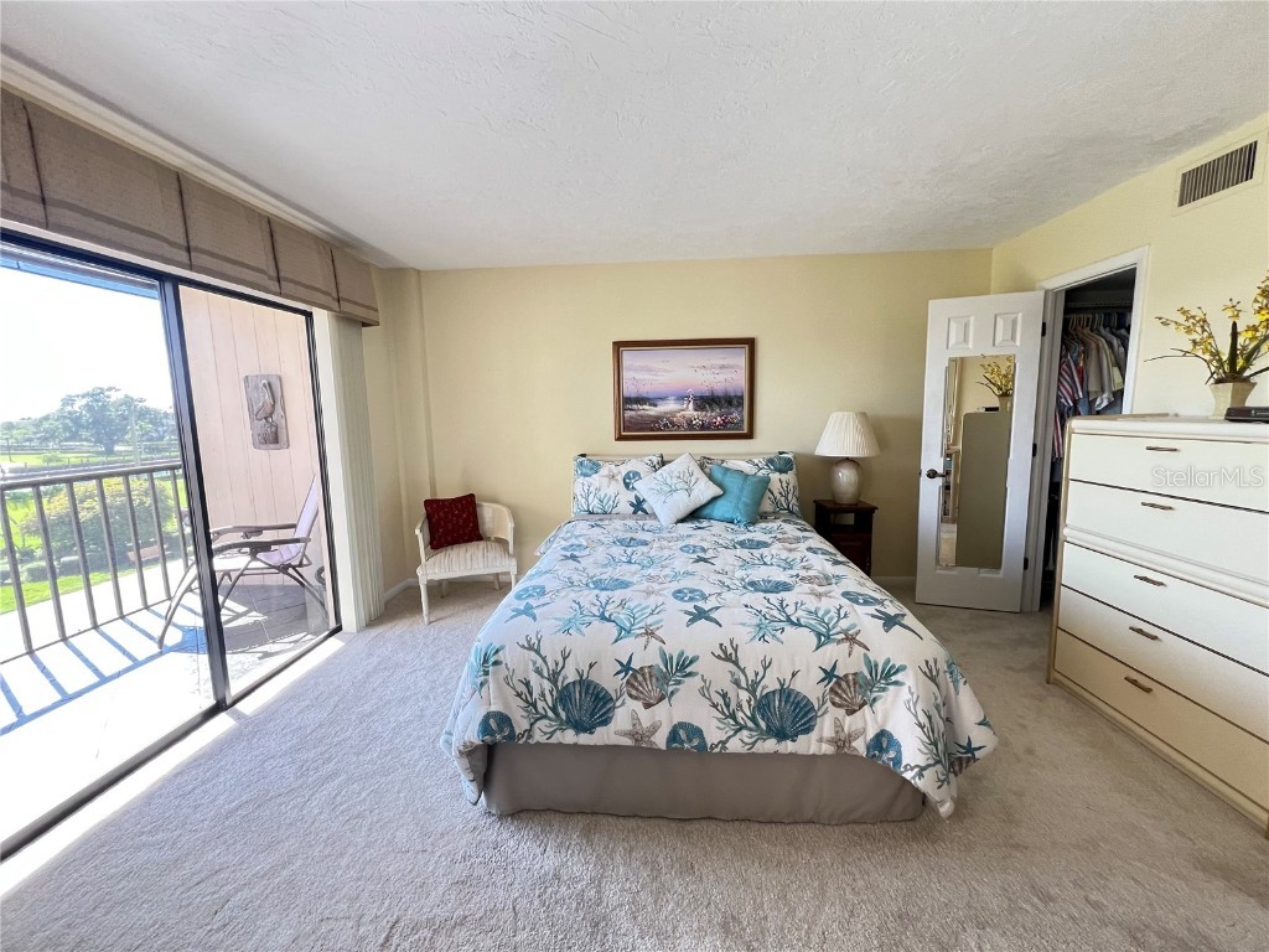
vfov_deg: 89.9
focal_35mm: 13
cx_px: 634
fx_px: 477
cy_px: 476
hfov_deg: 106.2
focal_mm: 1.57
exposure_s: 1/99
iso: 200
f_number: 1.8
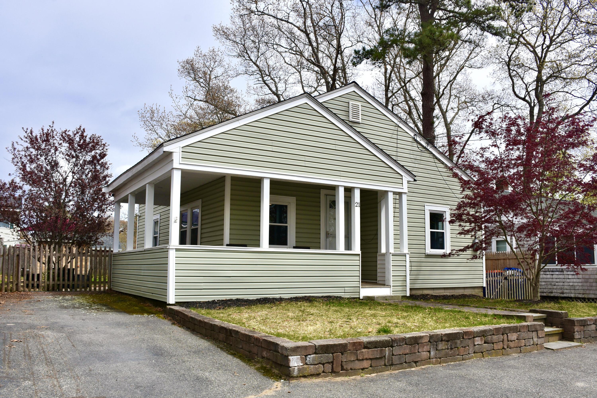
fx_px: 448
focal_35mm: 27
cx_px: 298
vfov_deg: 47.9
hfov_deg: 67.4
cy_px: 199
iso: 160
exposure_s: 1/500
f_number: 8
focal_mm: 18
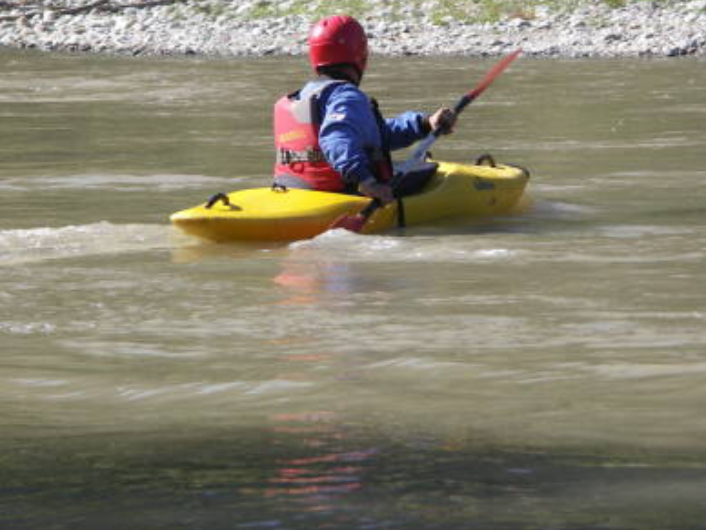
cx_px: 318
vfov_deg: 5.6
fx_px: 5384
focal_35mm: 264
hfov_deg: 7.5
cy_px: 220
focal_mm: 50.8
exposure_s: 1/500
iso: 100
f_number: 3.5
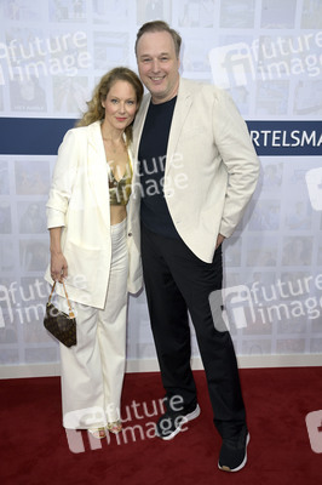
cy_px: 242
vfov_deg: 50.7
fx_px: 511
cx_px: 161
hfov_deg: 35.0
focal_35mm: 38
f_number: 7.1
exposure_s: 1/200
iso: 400
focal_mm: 38
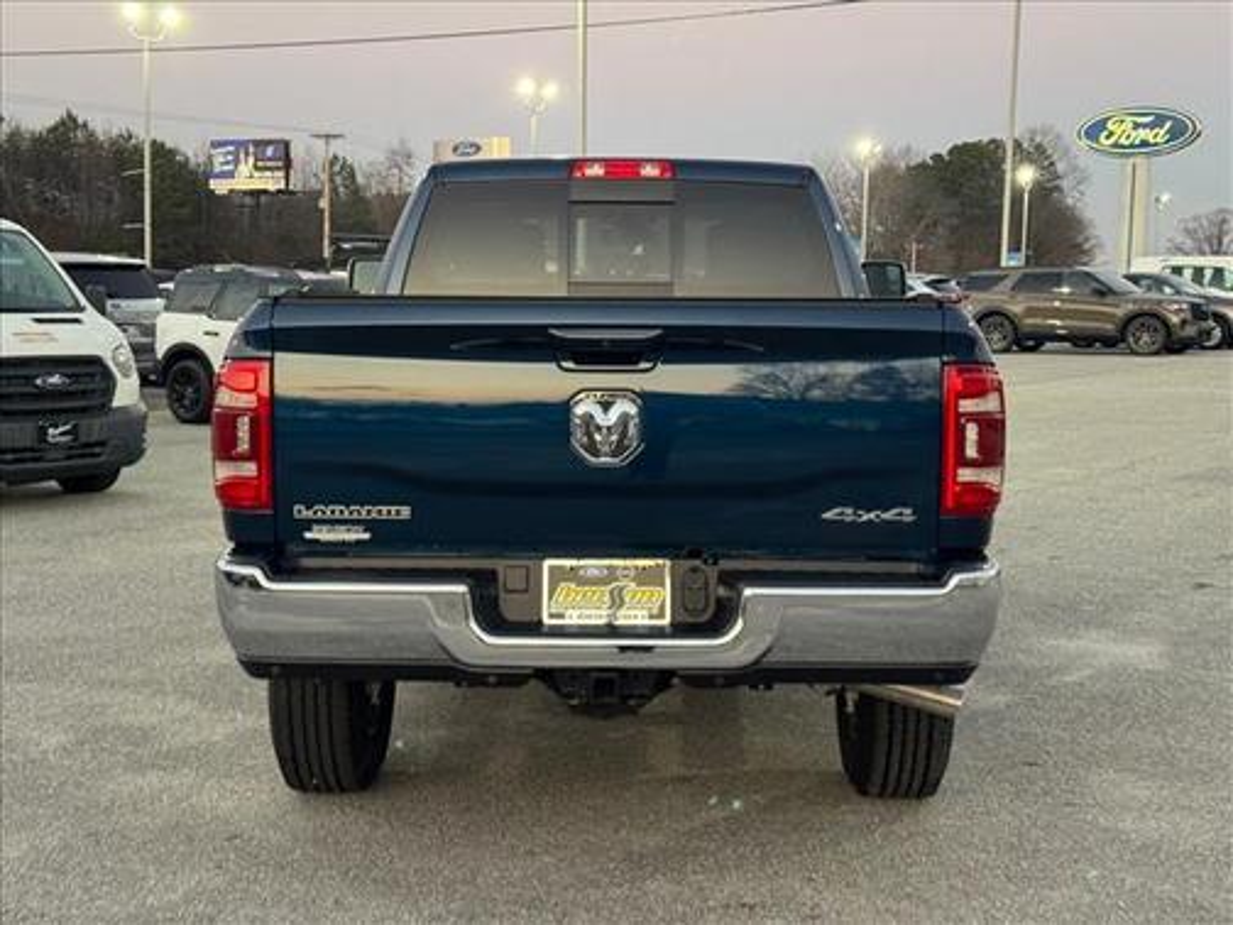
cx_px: 616
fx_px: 1710
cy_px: 462
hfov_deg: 39.7
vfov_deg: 30.3
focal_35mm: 48
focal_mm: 6.76
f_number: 1.78
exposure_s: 1/51
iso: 250
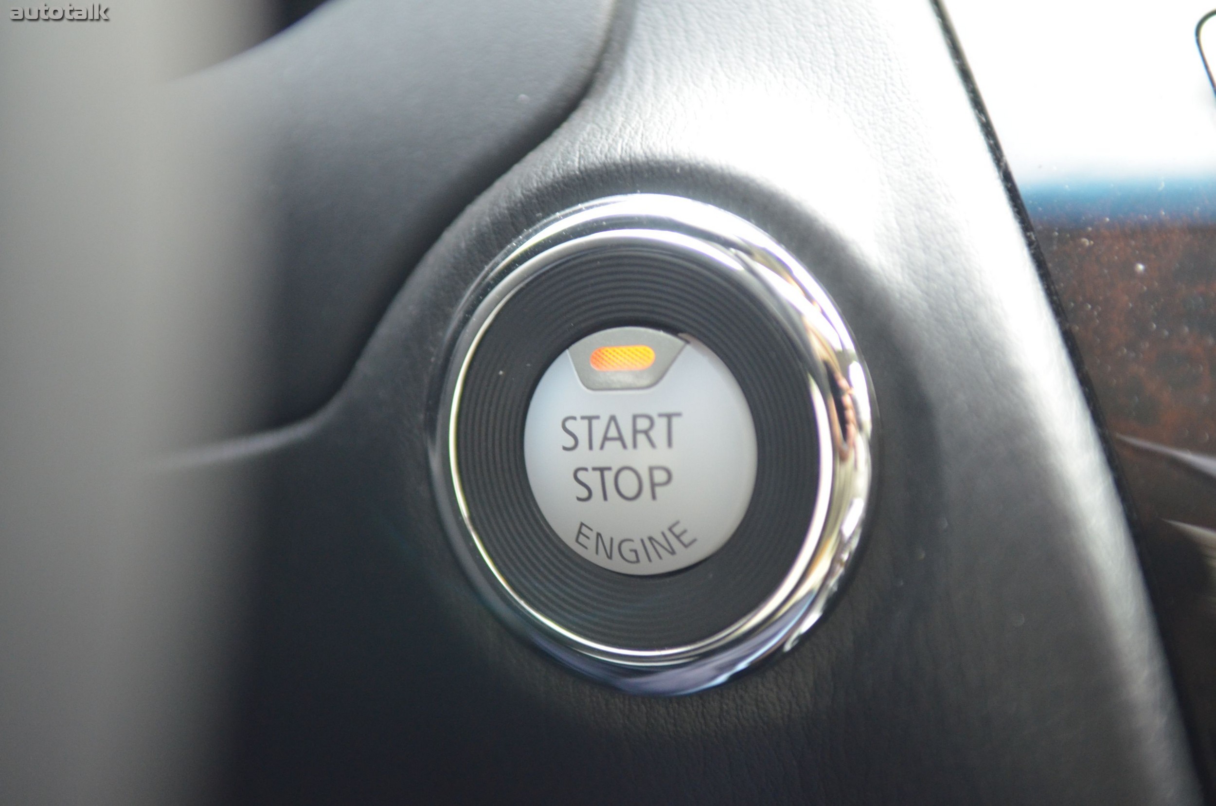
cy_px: 403
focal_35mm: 82
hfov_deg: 24.7
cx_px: 608
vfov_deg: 16.5
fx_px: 2781
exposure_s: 1/80
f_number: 2.8
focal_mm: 55
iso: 1600
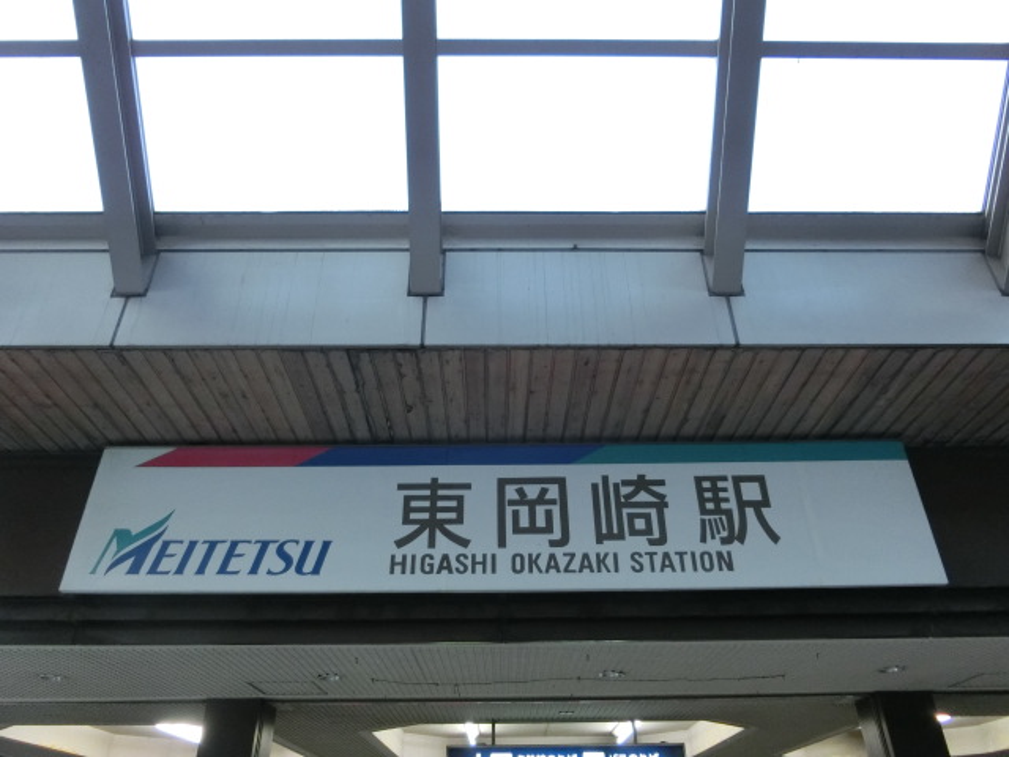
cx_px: 504
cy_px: 378
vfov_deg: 54.9
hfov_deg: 69.4
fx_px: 729
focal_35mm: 25
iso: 400
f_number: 3.5
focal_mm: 4.5
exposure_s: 1/50
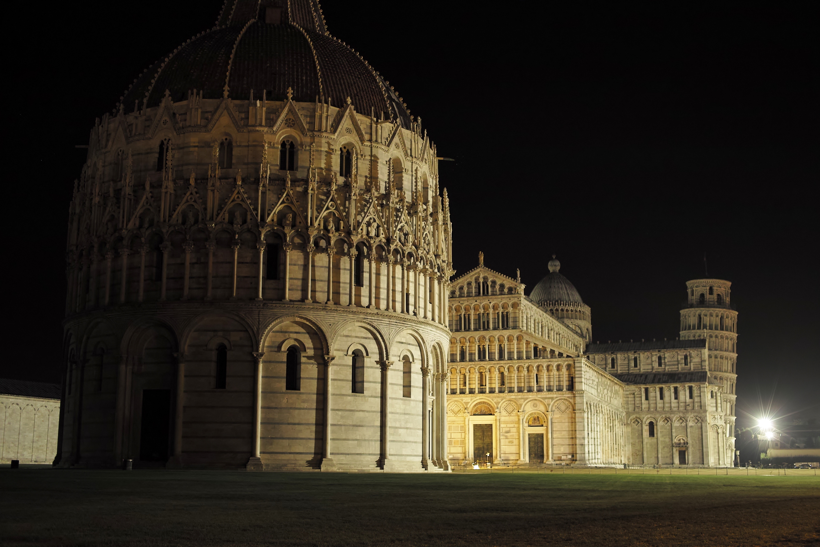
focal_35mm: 41
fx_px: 934
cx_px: 410
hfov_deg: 47.4
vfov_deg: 32.6
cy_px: 274
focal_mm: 24.2
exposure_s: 2
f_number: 3.2
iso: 200
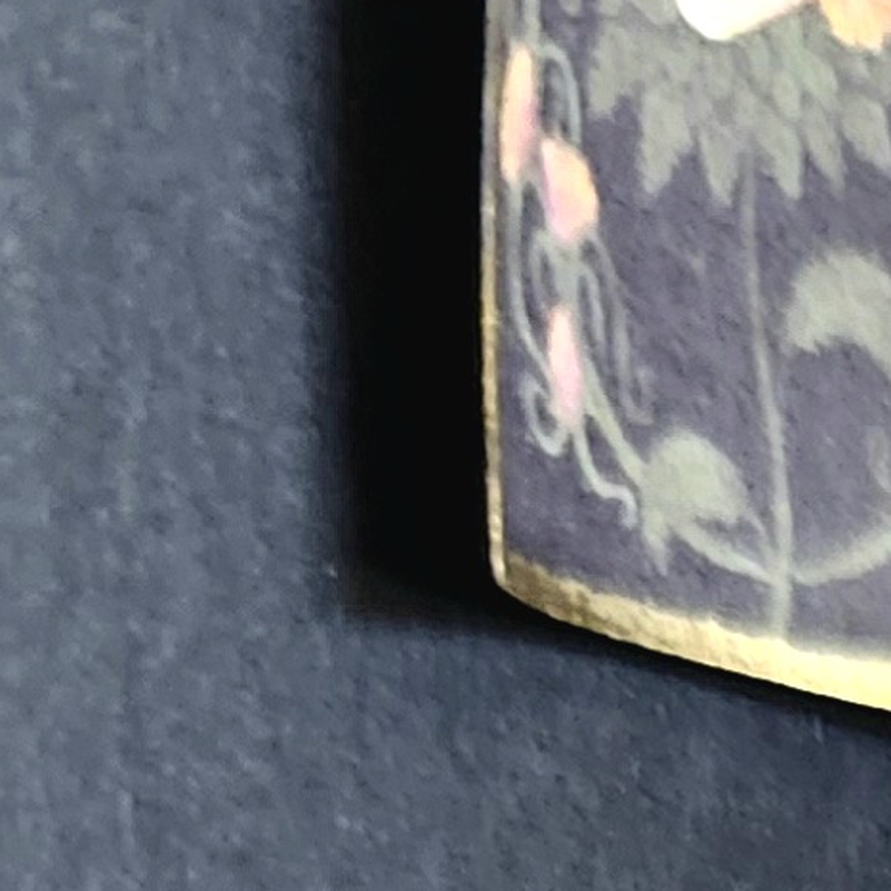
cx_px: 2165
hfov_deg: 9.0
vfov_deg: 7.8
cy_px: 3181
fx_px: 5067
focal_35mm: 174
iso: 500
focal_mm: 5.54
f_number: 1.8
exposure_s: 1/60.2
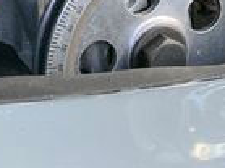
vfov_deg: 10.4
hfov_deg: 14.8
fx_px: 838
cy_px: -189
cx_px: -49
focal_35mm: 129
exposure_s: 1/42
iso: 320
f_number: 1.8
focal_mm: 3.99
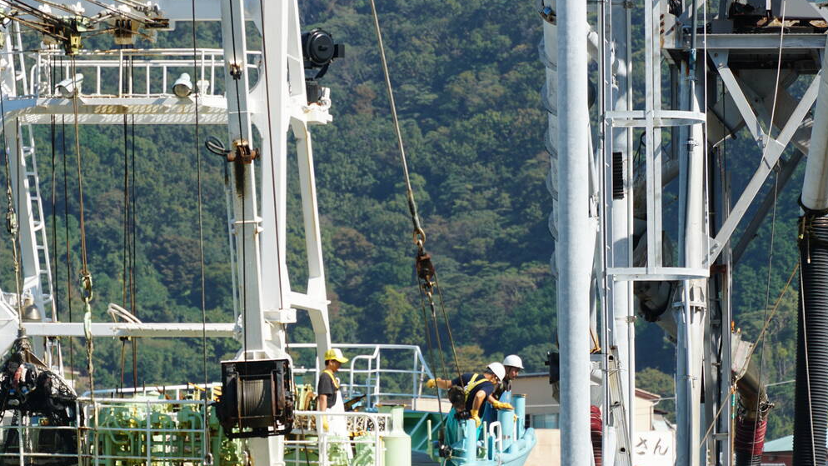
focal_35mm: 235
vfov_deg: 5.2
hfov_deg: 9.2
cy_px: 466
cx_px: 415
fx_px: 5155
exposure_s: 1/200
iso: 100
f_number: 8
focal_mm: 99
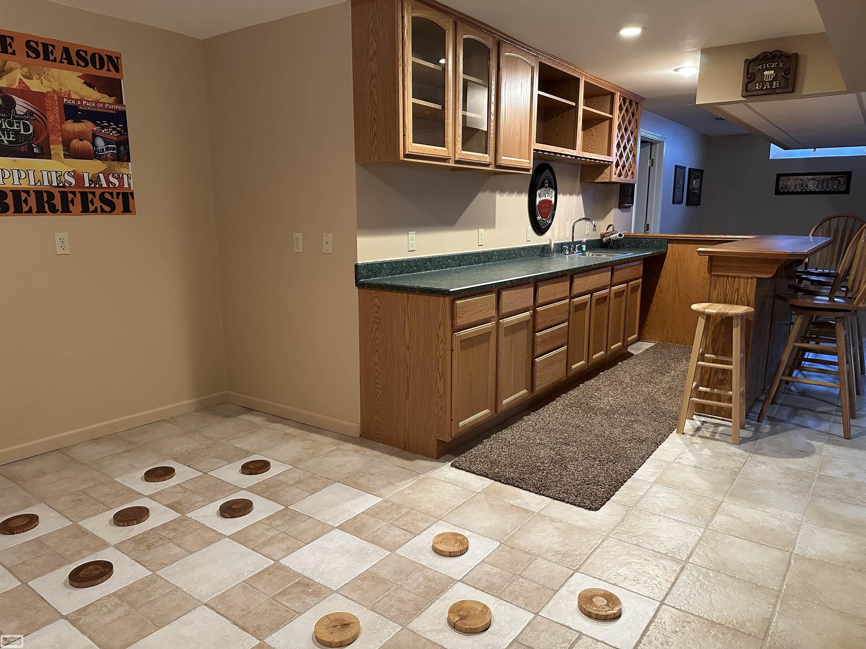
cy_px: 324
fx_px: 600
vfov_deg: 56.8
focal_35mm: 24
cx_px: 433
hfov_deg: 71.6
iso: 640
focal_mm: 6.86
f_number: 1.78
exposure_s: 1/60
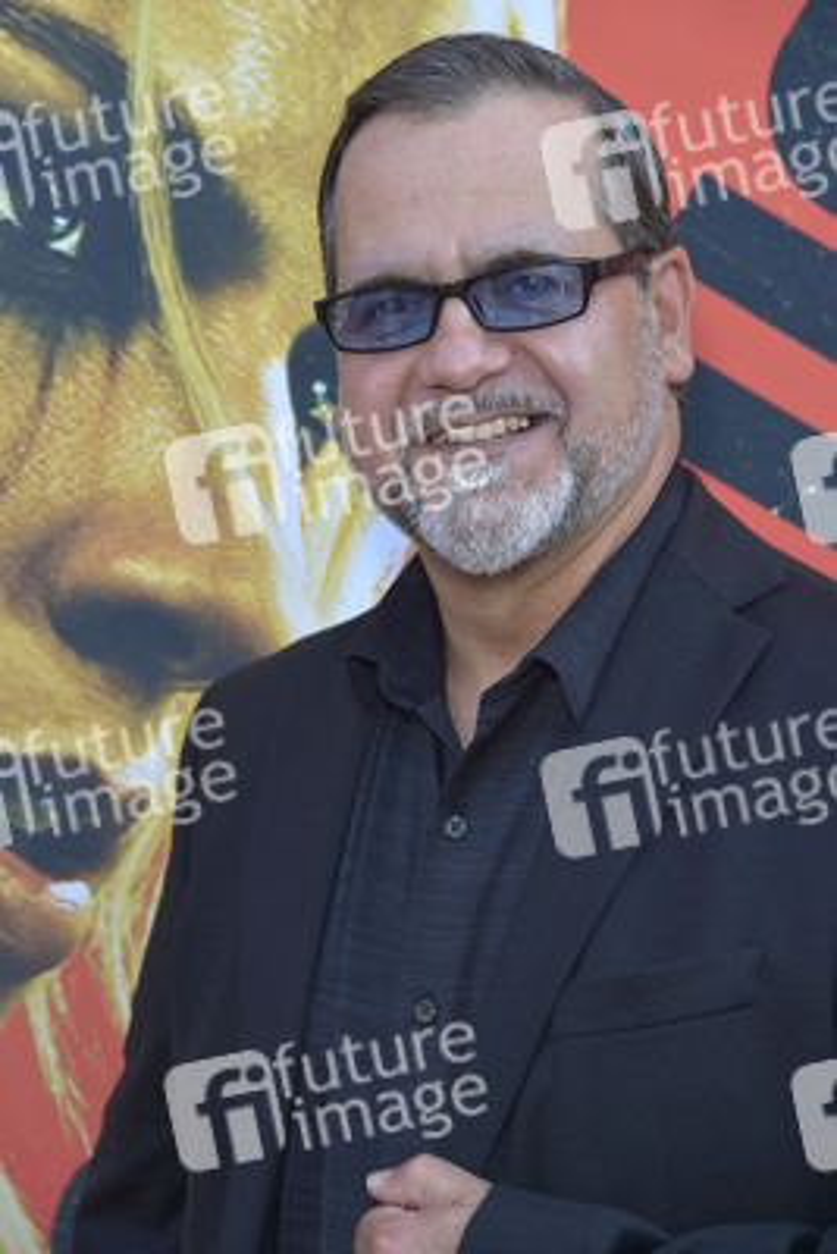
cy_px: 627
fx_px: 3415
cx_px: 418
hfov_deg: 14.0
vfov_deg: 20.8
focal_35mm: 98
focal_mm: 98
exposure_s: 1/200
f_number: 6.3
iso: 250
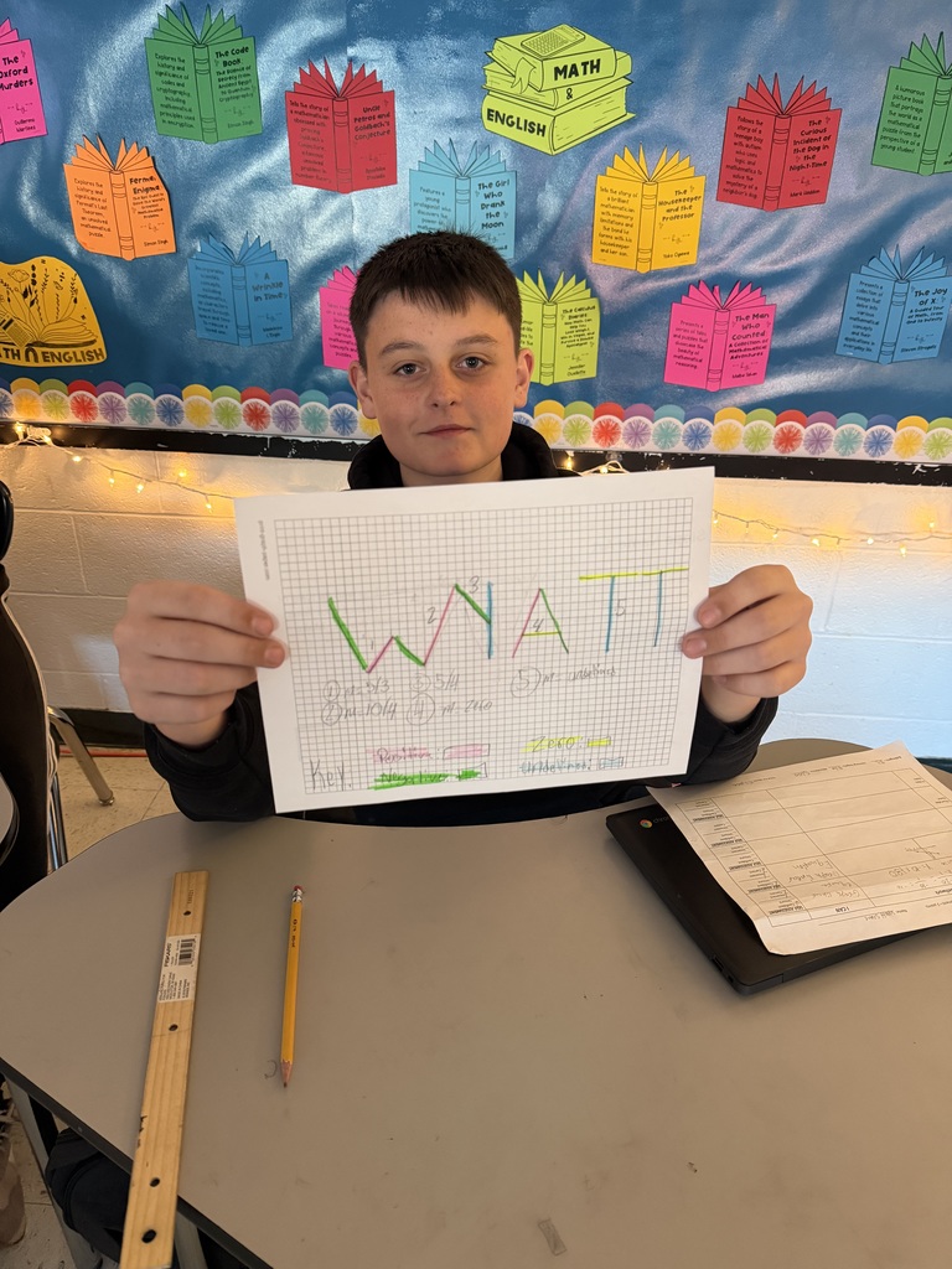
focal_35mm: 24
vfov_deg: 71.6
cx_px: 476
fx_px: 880
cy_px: 634
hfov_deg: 56.8
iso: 500
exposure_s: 1/60
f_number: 1.78
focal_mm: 6.76
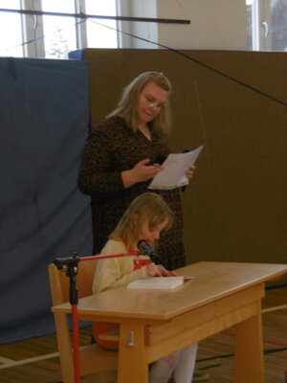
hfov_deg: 16.4
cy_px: 192
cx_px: 144
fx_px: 995
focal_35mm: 90
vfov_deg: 21.8
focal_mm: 16.2
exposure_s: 1/100
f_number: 4.7
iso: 200
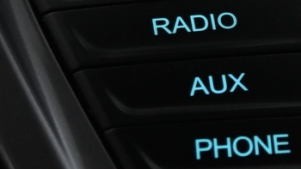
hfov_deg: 12.3
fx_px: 1336
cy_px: 202
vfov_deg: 7.2
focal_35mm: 167
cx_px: 435
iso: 1400
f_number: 4.2
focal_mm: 23
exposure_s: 1/40
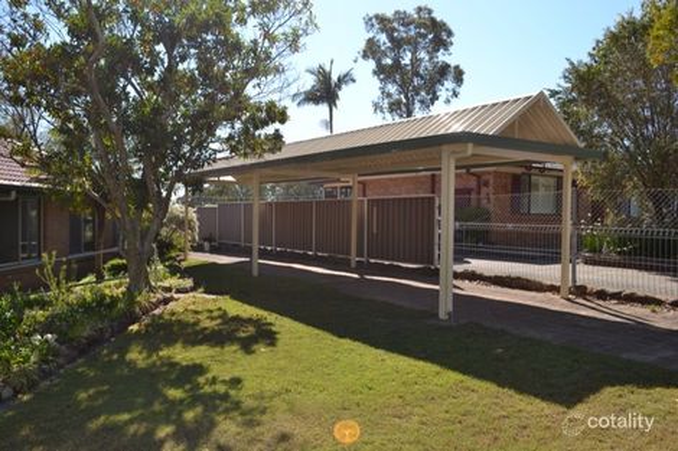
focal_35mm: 27
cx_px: 339
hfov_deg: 67.4
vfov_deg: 47.9
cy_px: 226
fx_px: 508
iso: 100
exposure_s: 1/200
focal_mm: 18
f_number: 8
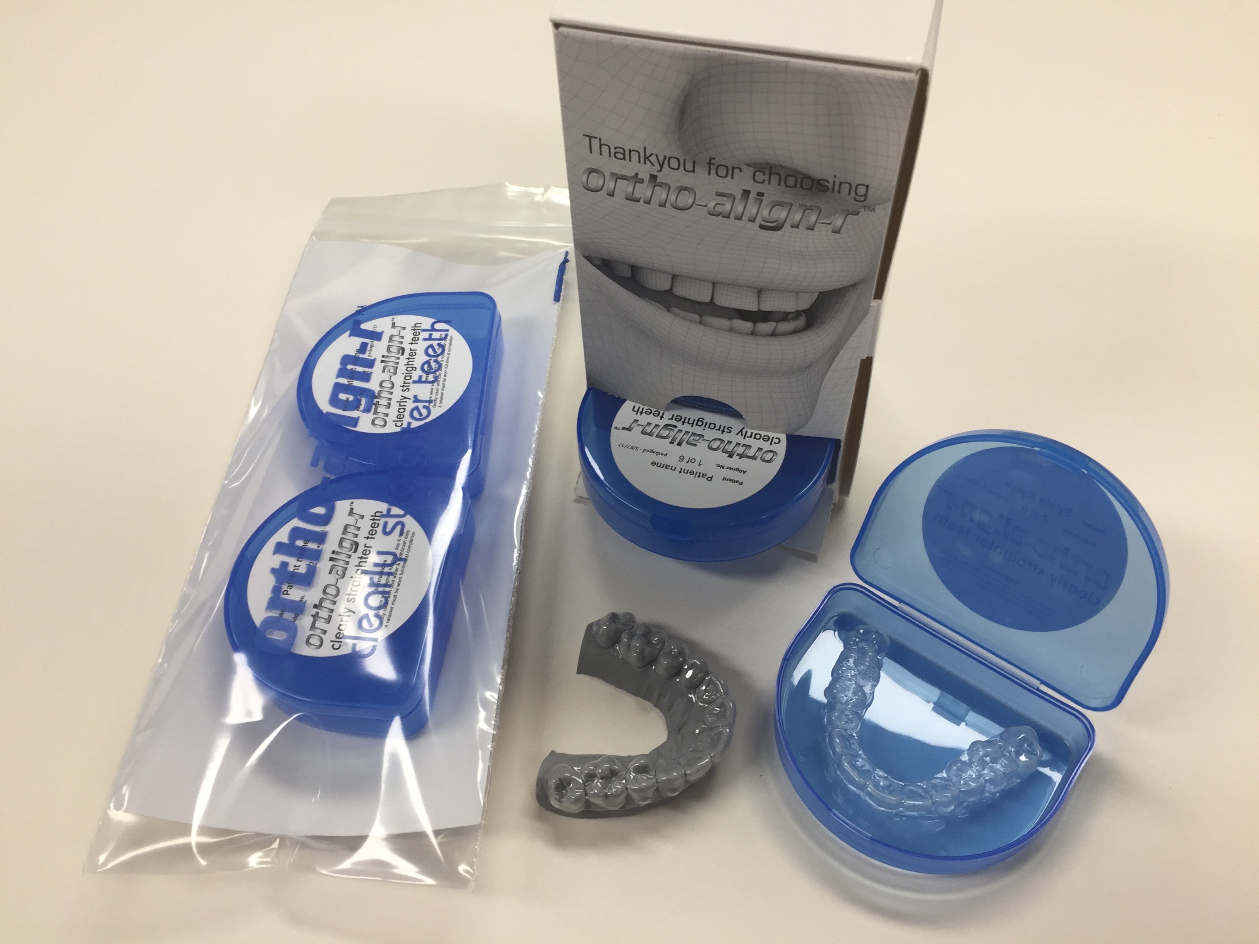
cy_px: 472
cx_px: 630
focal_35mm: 29
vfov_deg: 48.2
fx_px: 1055
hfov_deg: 61.7
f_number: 2.2
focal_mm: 4.15
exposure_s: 1/50
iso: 40
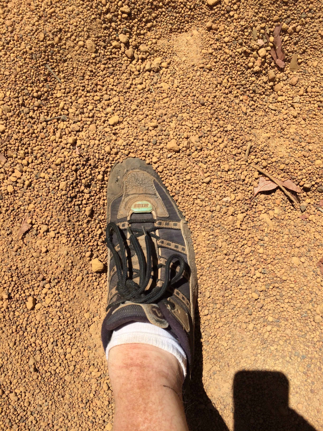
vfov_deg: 60.0
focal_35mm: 30
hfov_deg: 46.8
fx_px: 373
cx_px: 162
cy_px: 216
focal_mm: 4.12
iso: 32
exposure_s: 1/2415
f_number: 2.2
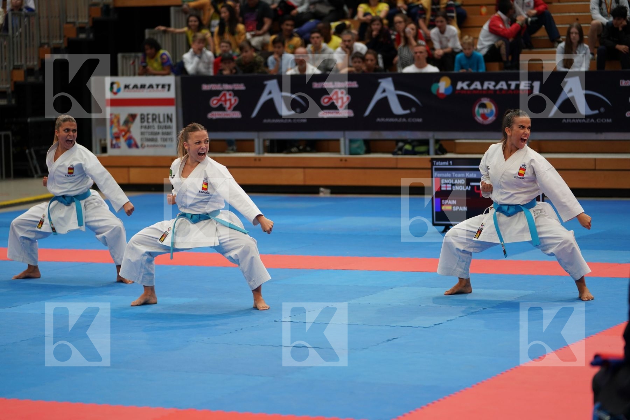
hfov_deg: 17.8
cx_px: 315
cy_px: 210
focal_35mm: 115
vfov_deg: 11.9
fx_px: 2012
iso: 640
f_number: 2.8
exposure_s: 1/500
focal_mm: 115
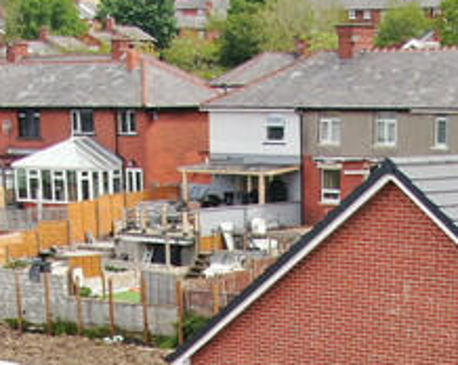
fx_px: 1490
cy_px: 757
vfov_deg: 12.2
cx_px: 294
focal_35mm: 110
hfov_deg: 17.4
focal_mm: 4.39
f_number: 2.8
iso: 100
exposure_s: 1/400
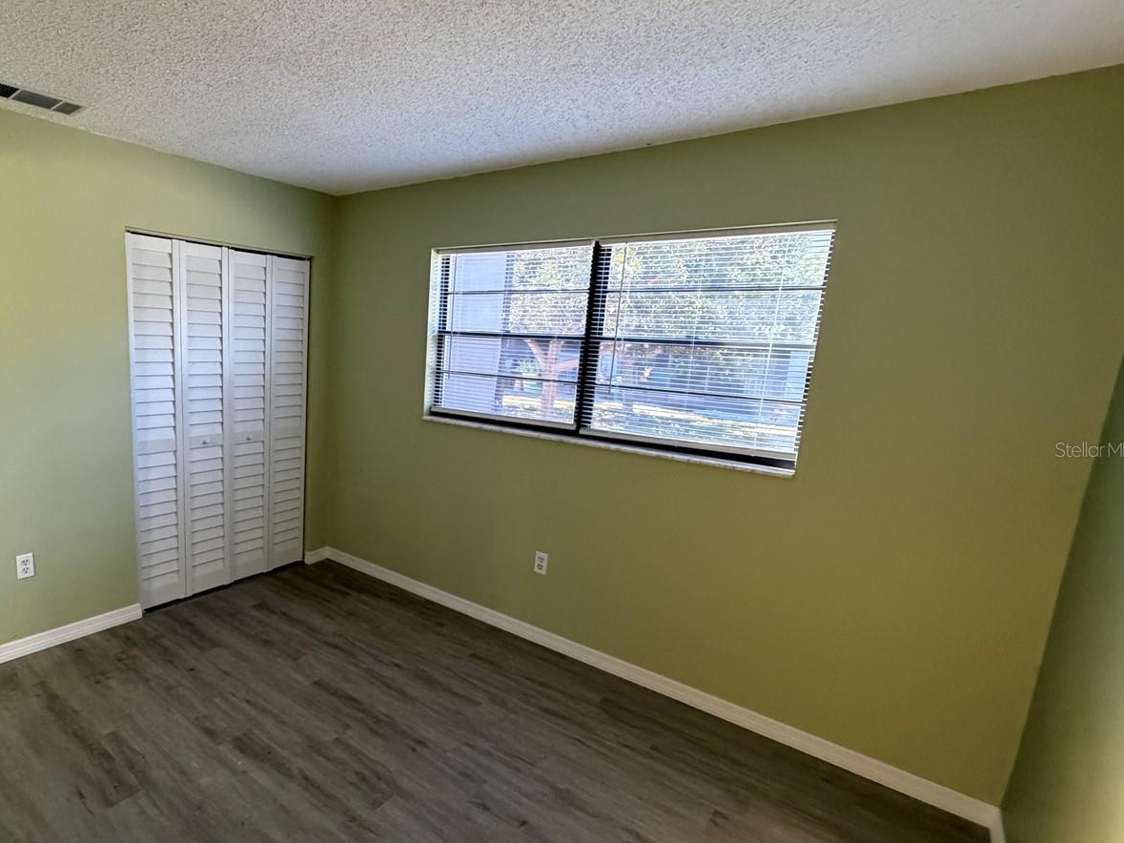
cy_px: 449
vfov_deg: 68.6
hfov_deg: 82.0
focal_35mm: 19
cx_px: 382
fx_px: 617
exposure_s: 1/60
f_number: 2.2
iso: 640
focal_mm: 2.22
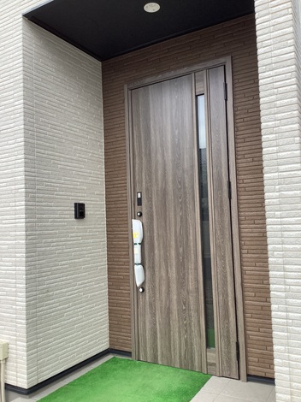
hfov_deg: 45.4
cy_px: 201
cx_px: 150
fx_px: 360
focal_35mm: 31
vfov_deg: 58.4
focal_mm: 3.3
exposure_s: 1/506
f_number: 2.4
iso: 25
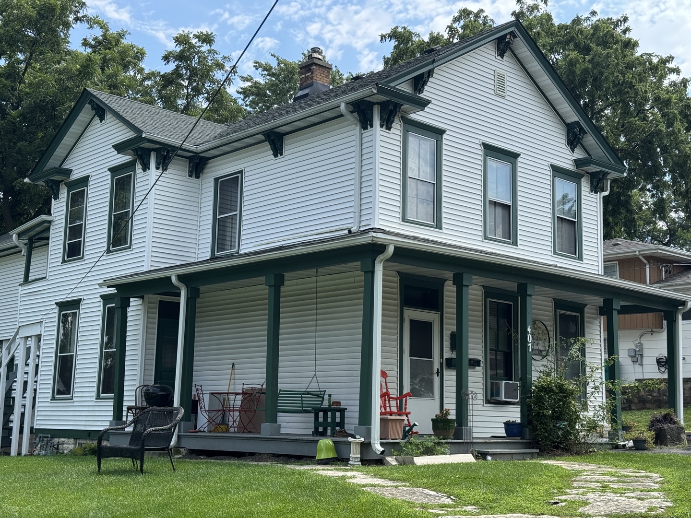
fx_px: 958
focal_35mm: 48
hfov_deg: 39.7
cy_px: 259
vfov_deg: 30.3
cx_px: 346
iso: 64
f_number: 1.78
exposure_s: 1/2110
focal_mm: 6.76
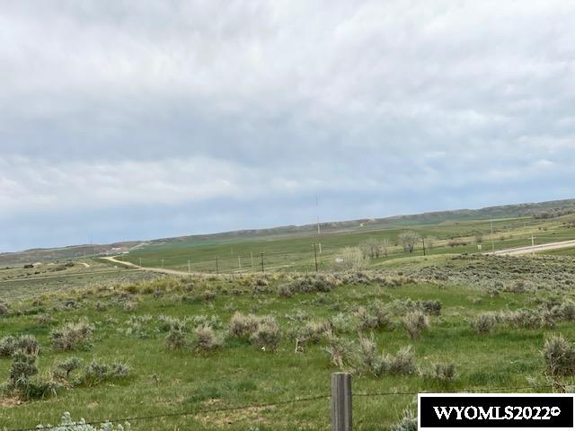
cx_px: 288
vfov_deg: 28.0
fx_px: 864
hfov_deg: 36.8
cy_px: 216
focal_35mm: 52
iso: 20
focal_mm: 6
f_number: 2
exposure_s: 1/1497
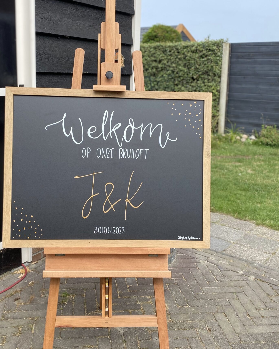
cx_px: 114
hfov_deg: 39.0
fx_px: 392
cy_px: 159
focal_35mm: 38
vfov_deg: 47.9
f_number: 1.8
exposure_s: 1/905
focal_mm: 4.25
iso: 32
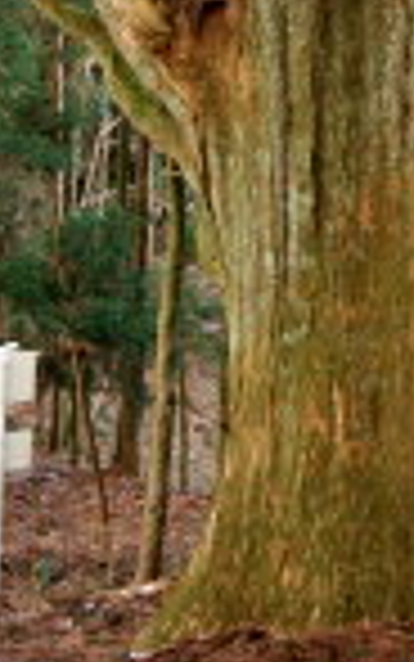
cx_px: 376
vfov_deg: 20.7
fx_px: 1605
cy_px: -259
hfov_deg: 14.5
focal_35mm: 89
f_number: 2.8
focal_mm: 28
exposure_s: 1/15
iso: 400
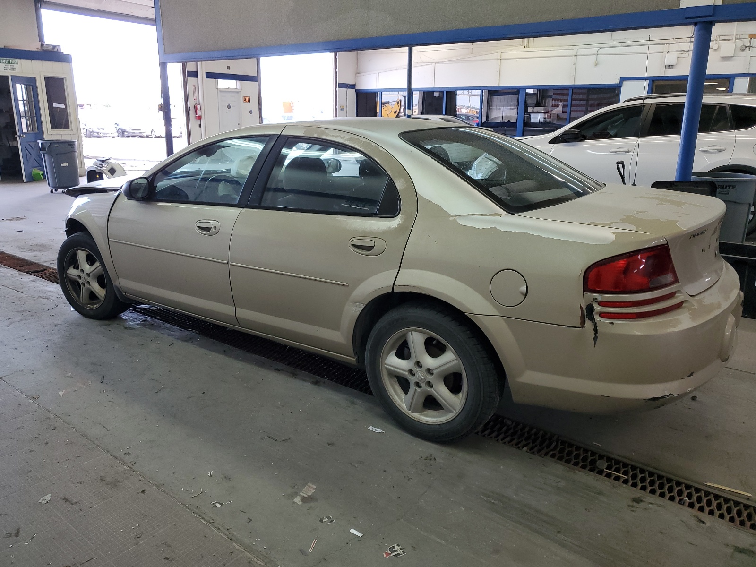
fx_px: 568
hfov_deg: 67.3
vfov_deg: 53.1
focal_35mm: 26
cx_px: 378
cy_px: 284
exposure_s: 1/120
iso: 61
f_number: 1.5
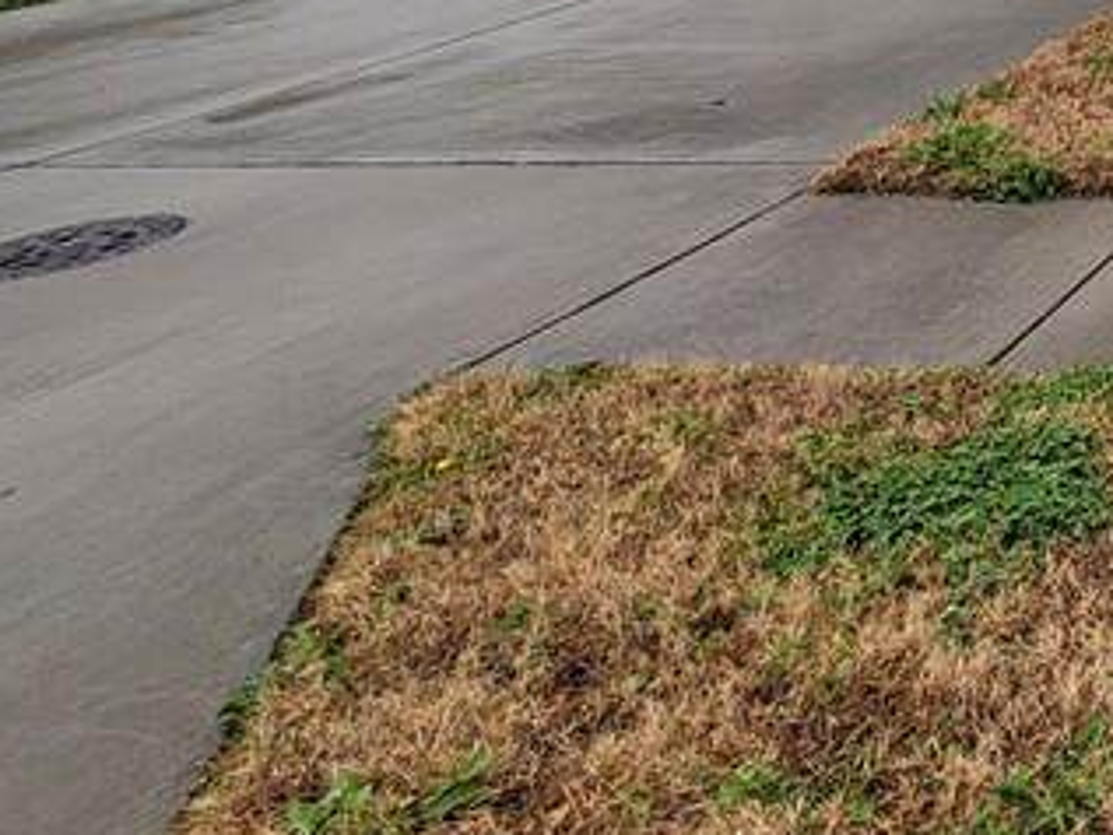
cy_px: -168
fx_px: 1351
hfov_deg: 27.9
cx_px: 1706
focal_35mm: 42
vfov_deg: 29.5
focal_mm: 2.2
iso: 64
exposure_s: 1/225
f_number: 2.2
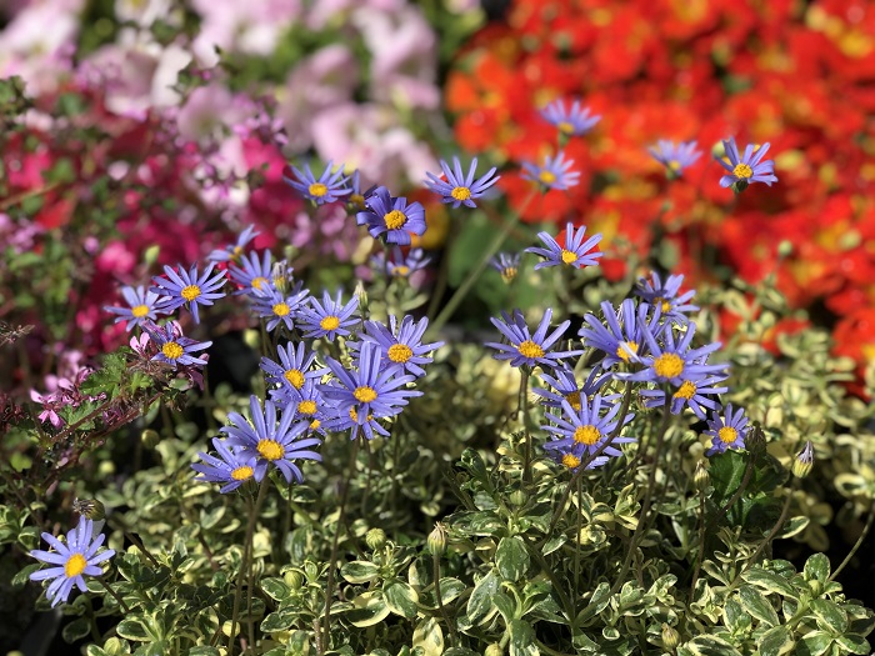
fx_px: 1441
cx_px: 438
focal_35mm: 57
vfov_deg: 25.7
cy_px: 328
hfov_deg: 33.8
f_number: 2.8
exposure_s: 1/714
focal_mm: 6.6
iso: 20
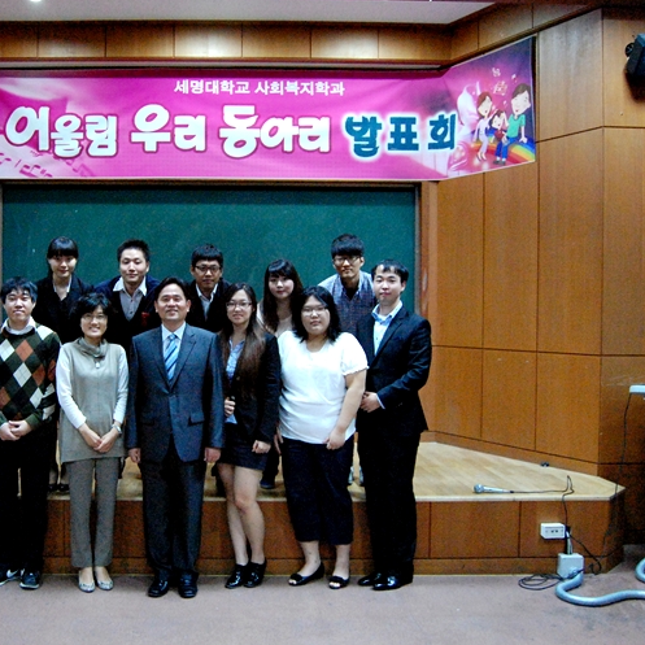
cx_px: 219
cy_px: 322
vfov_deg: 45.3
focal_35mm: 37
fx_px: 772
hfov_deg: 44.7
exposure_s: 1/40
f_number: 3.5
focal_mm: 19
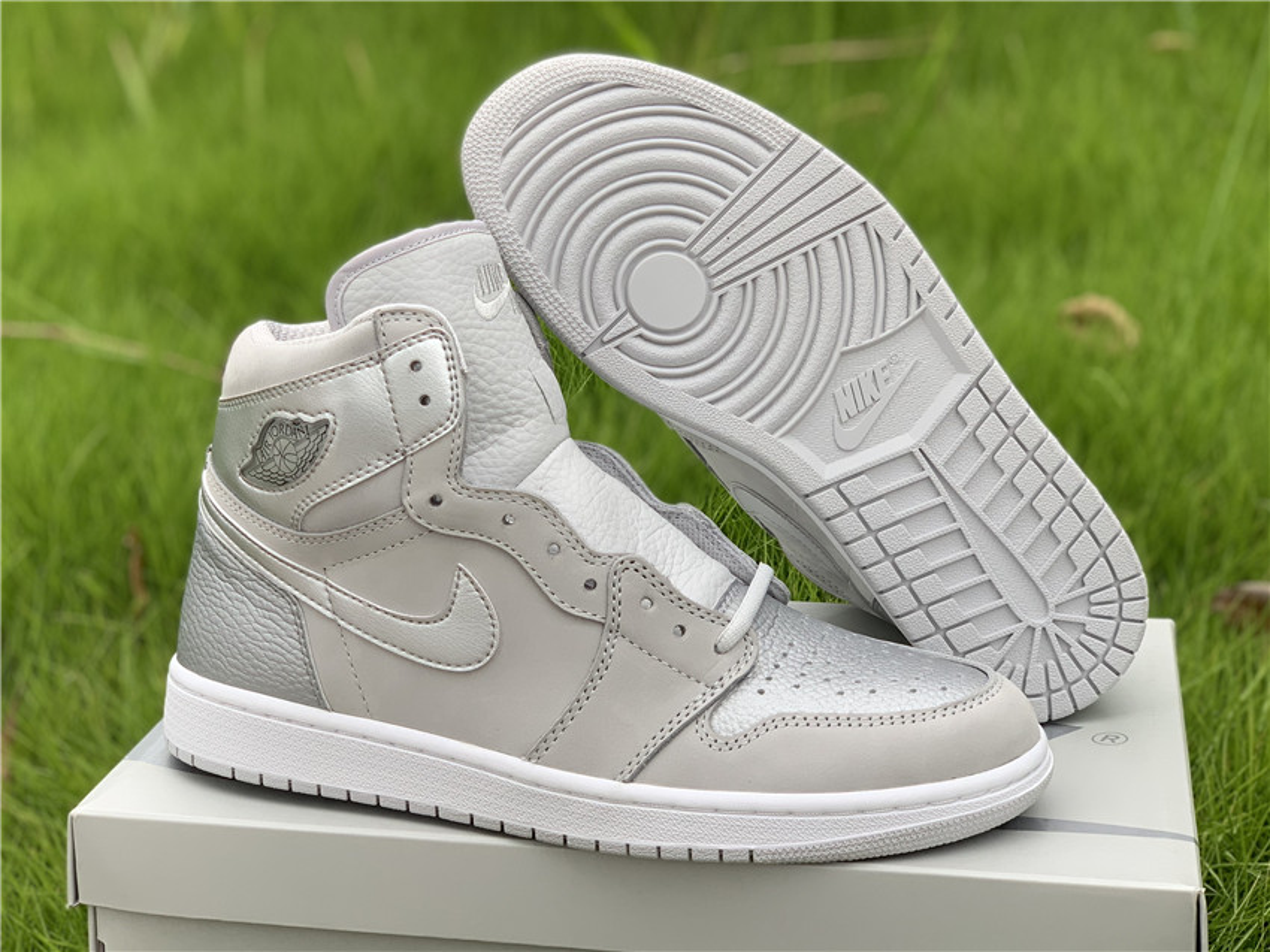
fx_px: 1907
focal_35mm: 52
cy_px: 476
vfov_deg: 28.0
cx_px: 635
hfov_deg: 36.8
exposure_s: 1/122
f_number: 2.4
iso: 16
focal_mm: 6
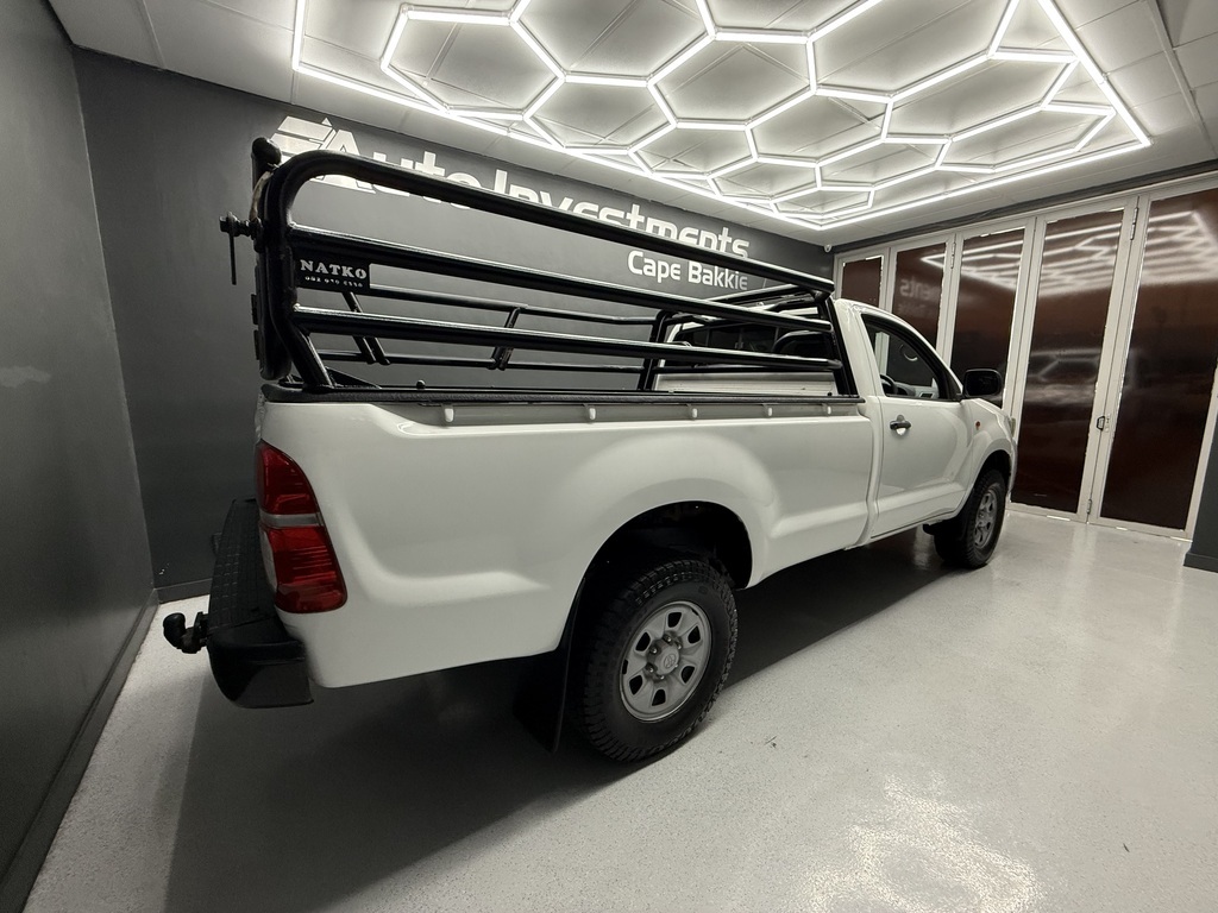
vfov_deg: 85.7
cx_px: 609
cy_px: 456
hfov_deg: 102.1
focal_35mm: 14
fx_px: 493
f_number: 2.2
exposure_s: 1/100
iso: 250
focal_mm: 2.22
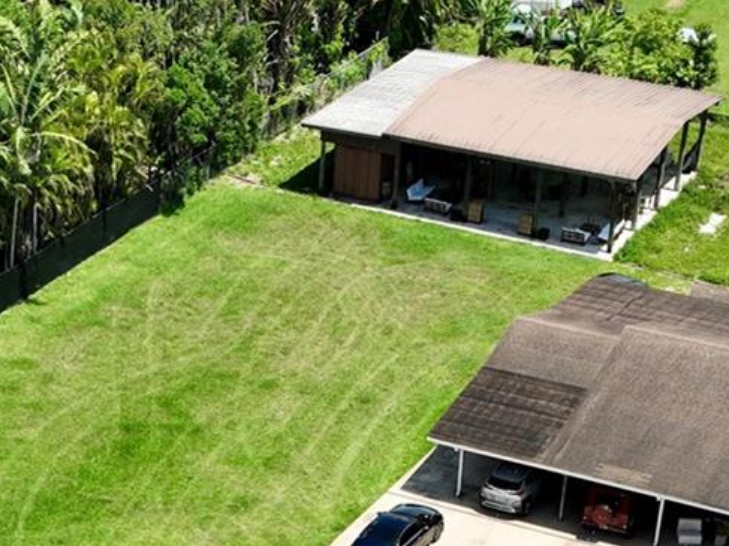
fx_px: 2126
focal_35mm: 101
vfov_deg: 13.2
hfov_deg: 19.3
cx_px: 165
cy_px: 978
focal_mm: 12.29
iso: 110
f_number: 2.8
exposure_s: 1/2000
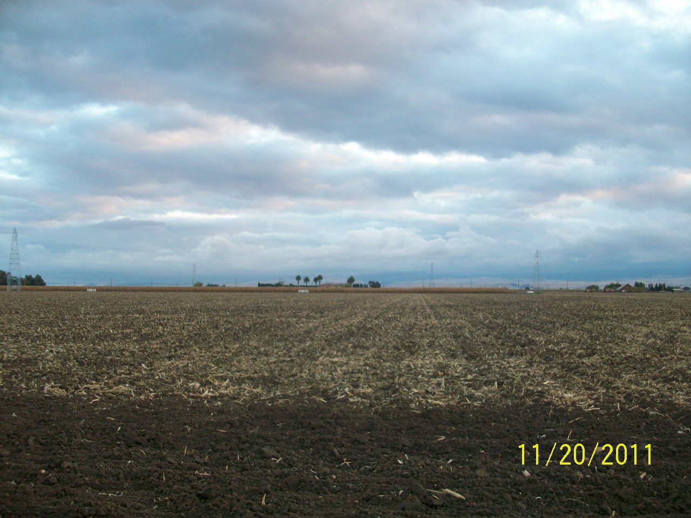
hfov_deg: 54.0
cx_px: 346
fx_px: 679
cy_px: 259
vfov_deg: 41.8
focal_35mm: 34
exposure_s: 1/80.5
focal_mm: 5.7
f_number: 2.8
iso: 80
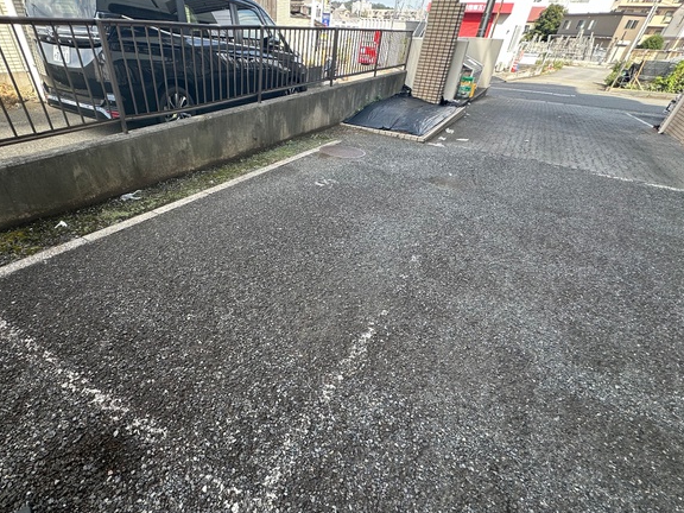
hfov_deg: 90.4
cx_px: 293
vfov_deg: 74.6
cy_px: 277
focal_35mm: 17
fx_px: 336
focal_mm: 2.22
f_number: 2.2
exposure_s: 1/191
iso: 40
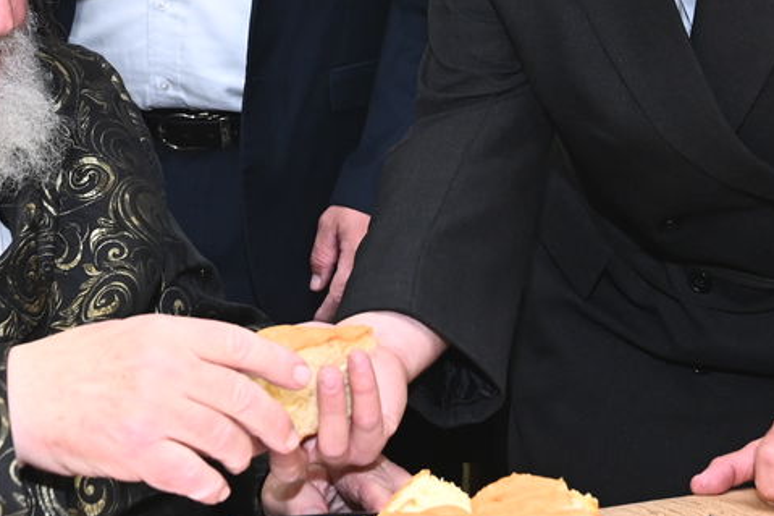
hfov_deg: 18.4
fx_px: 2386
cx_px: 323
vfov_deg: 12.0
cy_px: -116
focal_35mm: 111
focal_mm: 38
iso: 1250
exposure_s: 1/200
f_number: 6.3
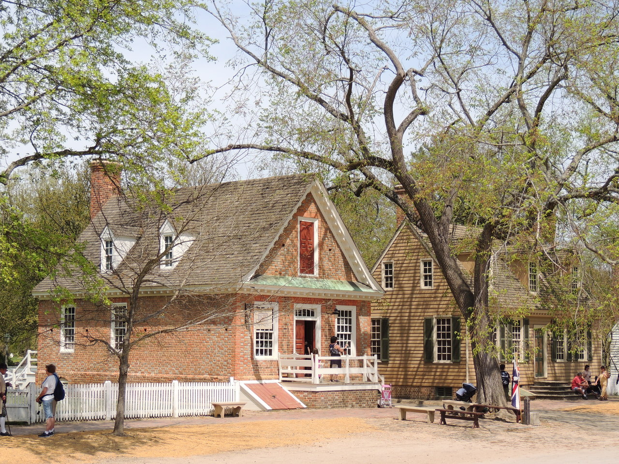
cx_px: 310
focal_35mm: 70
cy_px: 232
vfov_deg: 21.0
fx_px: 1252
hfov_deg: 27.8
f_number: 3.9
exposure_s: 1/800
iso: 100
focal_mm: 12.4
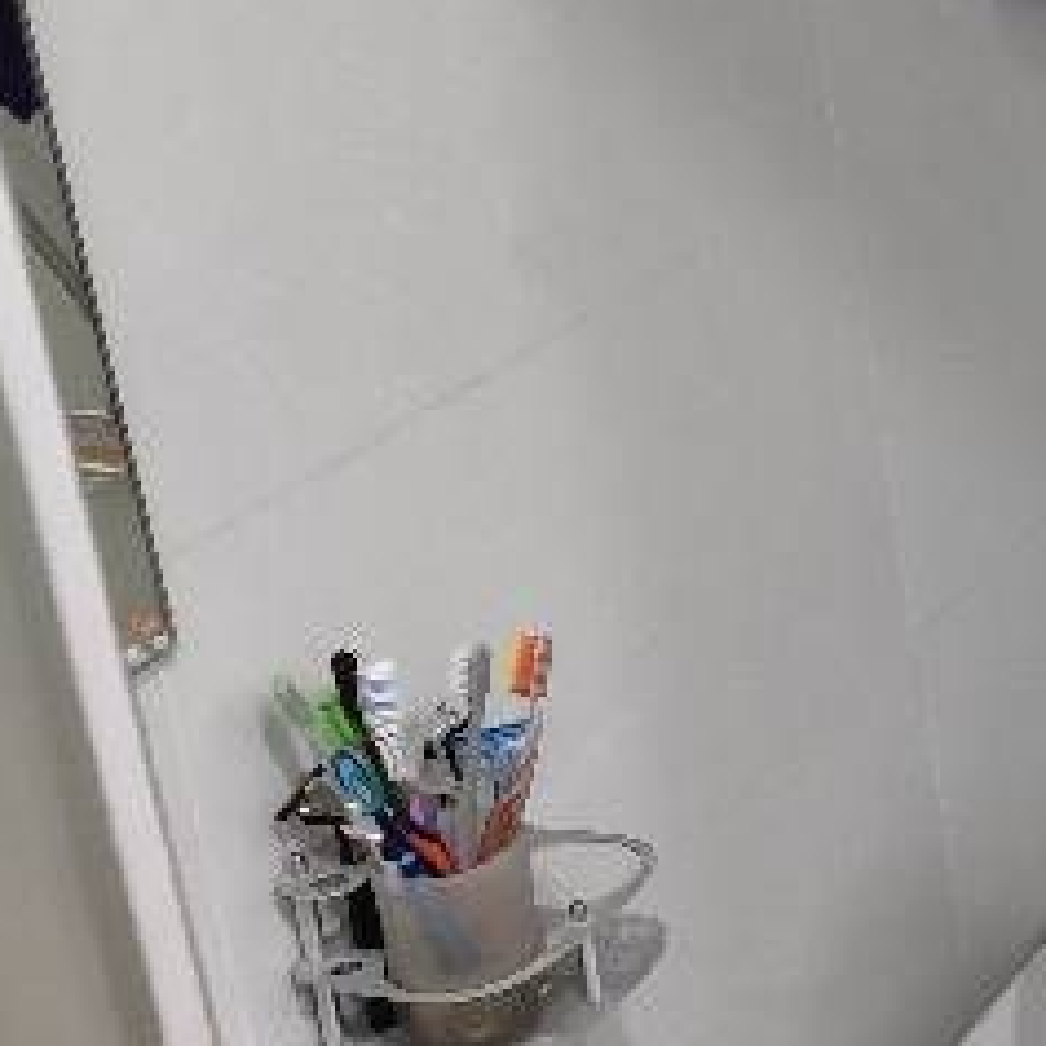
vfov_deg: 19.6
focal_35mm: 88
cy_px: 305
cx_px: 1611
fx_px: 3008
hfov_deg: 17.5
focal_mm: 6.19
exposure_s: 1/50
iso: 1600
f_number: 1.65
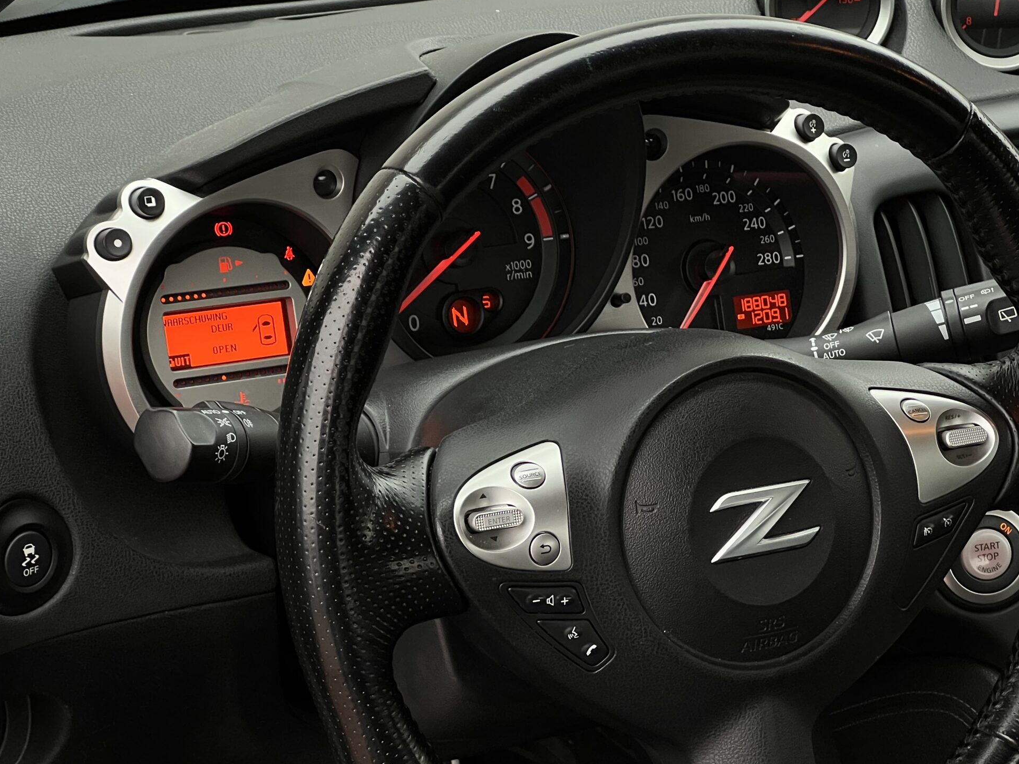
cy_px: 474
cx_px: 672
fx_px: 3002
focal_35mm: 102
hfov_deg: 19.2
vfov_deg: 14.5
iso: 160
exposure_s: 1/99
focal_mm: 9
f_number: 2.8
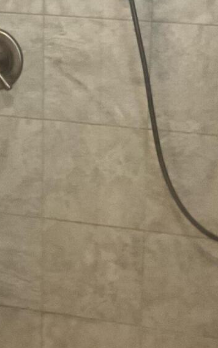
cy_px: 115
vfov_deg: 19.2
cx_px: 39
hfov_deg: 12.1
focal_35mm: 108
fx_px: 1026
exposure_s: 1/60
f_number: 1.8
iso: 200
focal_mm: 3
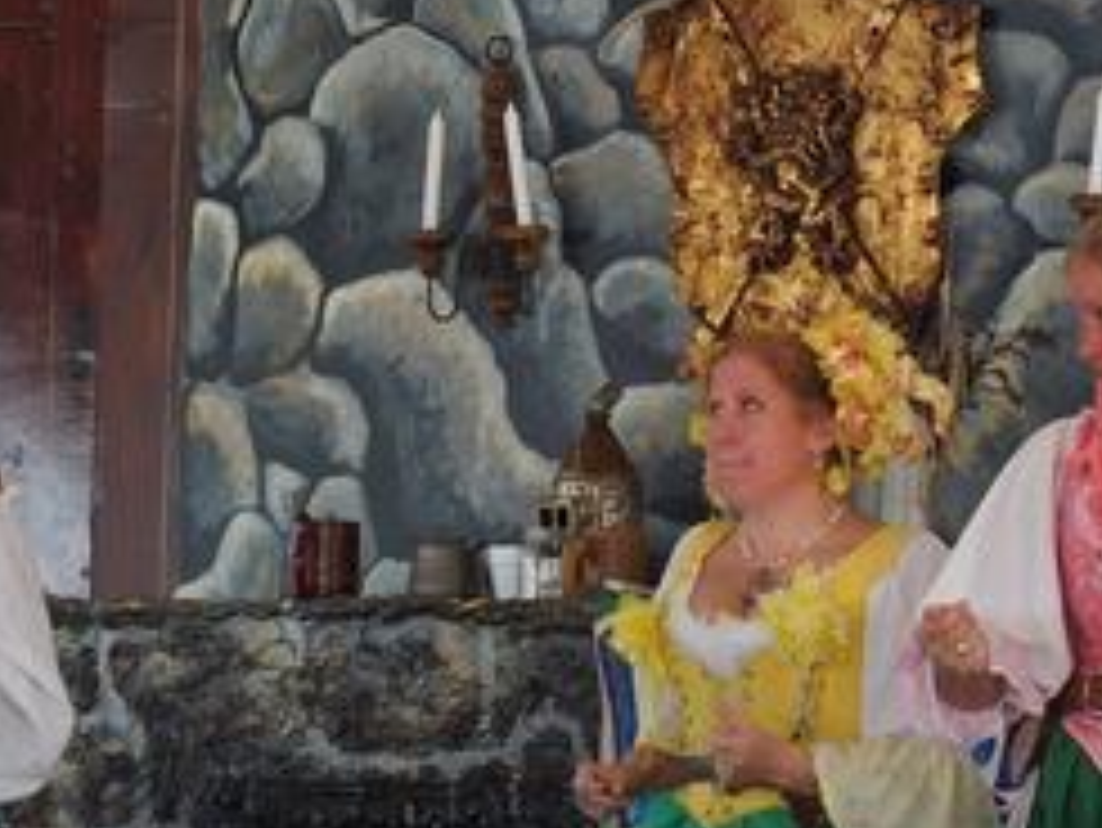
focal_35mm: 154
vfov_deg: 9.6
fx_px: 4905
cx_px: 567
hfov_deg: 12.8
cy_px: 418
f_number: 2.8
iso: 160
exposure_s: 1/160
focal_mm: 17.8
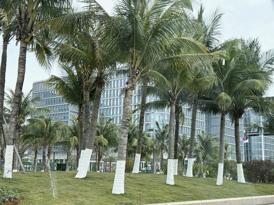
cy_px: 102
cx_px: 137
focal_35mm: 48
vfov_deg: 30.3
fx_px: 380
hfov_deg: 39.7
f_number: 1.78
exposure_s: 1/1085
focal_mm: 6.76
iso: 100
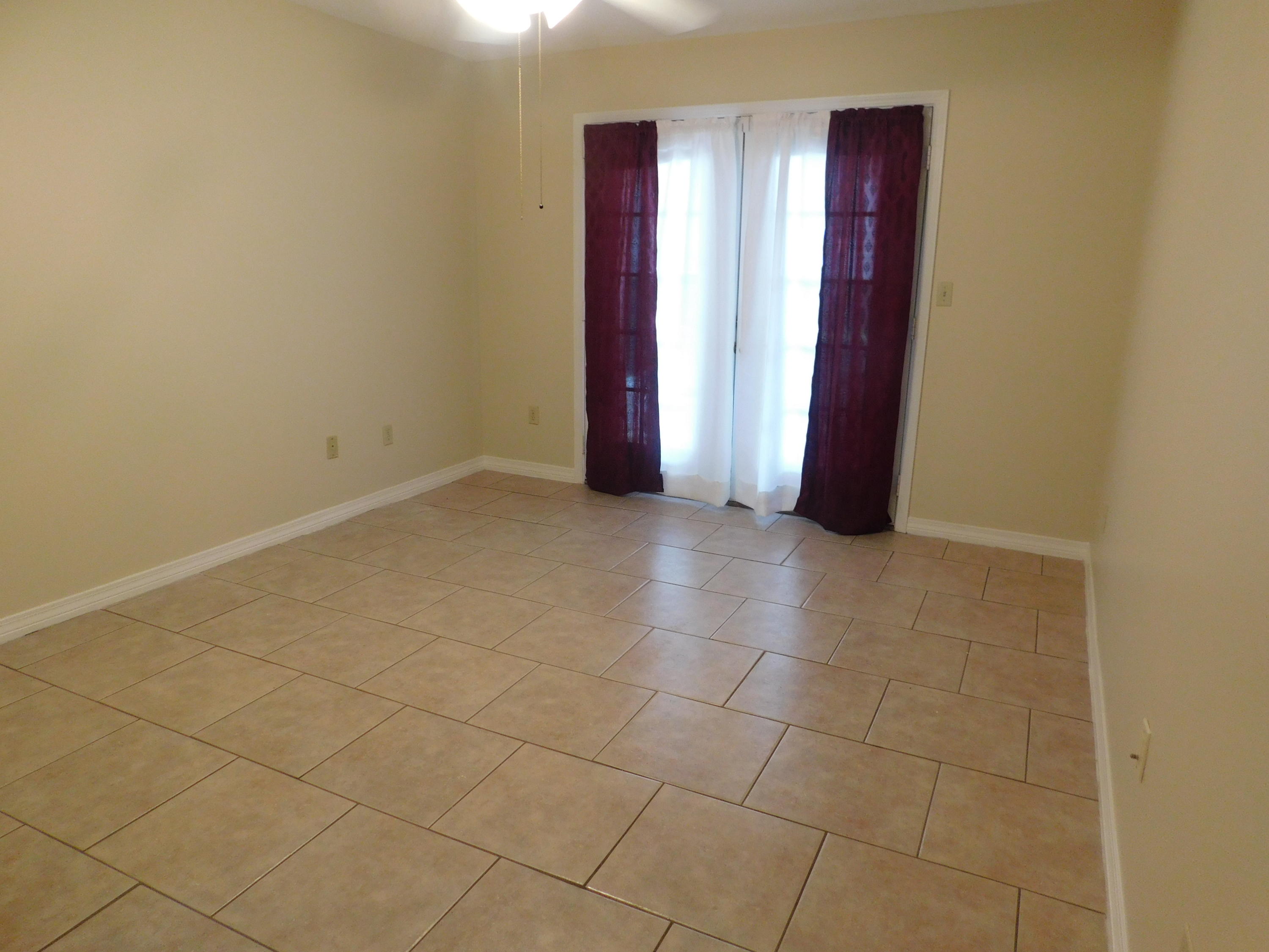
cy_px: 476
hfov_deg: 73.9
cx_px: 634
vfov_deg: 58.9
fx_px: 843
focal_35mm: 23
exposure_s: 1/30
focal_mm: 4
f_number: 3
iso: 250
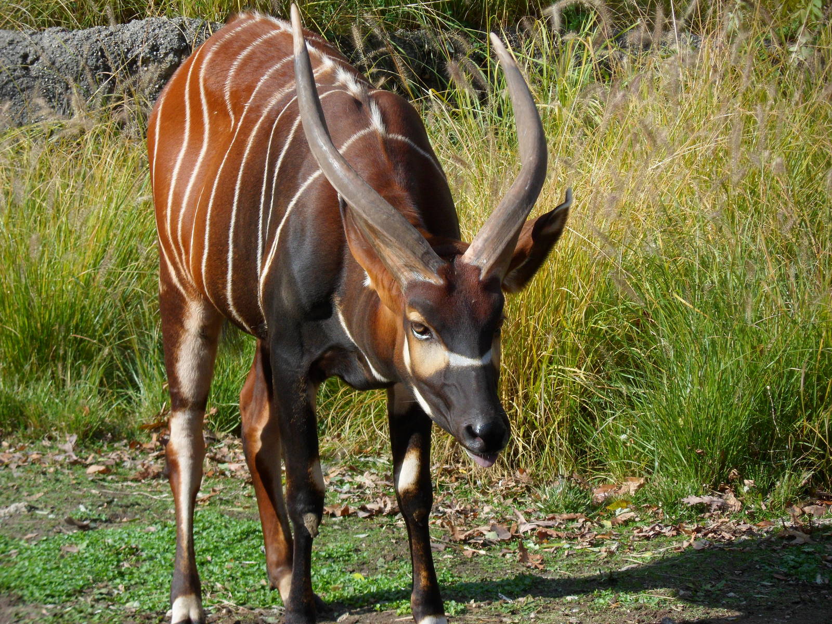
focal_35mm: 201
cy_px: 312
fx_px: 4831
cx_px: 416
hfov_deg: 9.8
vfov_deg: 7.4
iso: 80
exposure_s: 1/350
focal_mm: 36.2
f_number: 5.6
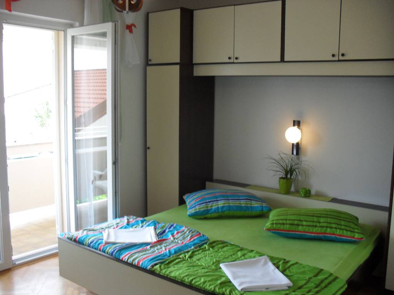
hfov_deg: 52.6
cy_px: 148
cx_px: 197
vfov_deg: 40.7
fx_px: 398
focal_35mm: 35
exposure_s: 1/60
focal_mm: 6.3
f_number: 3.2
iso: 100
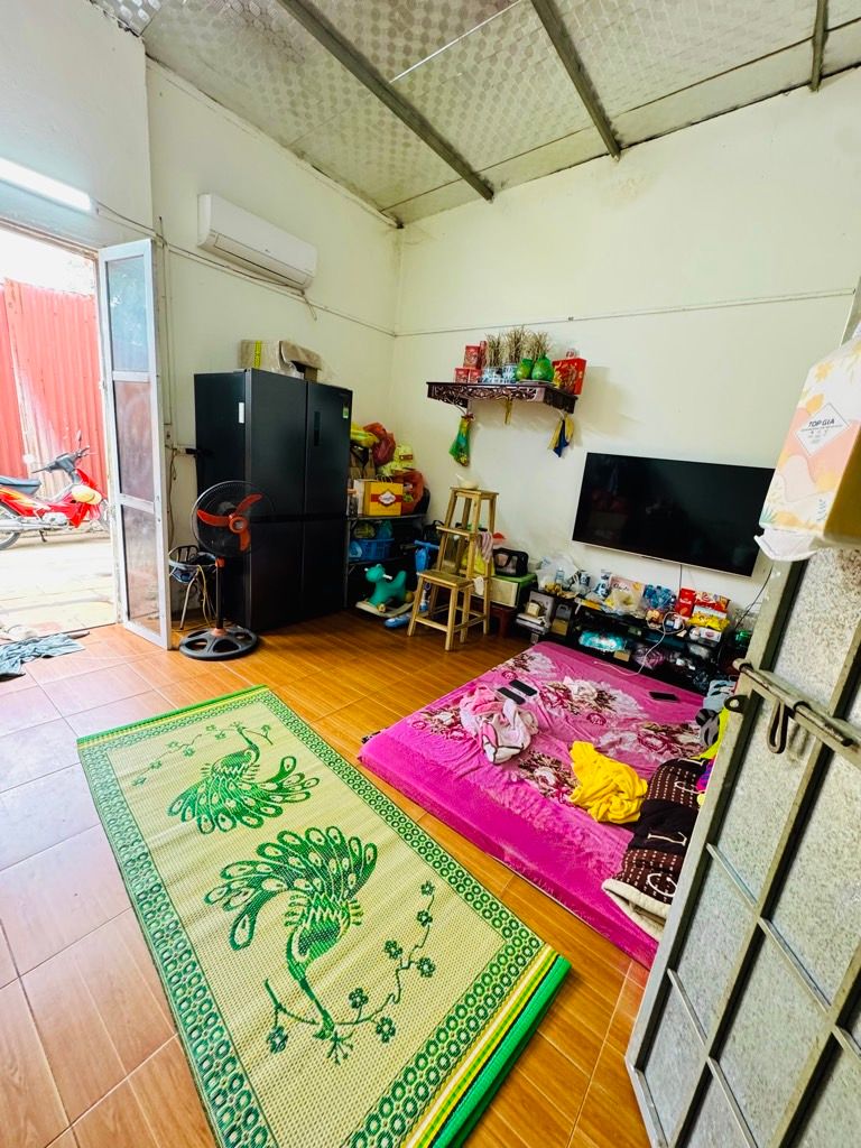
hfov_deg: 85.7
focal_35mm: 14
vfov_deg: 102.1
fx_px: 464
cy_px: 574
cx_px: 430
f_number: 2.2
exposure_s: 1/50
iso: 250
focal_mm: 2.22
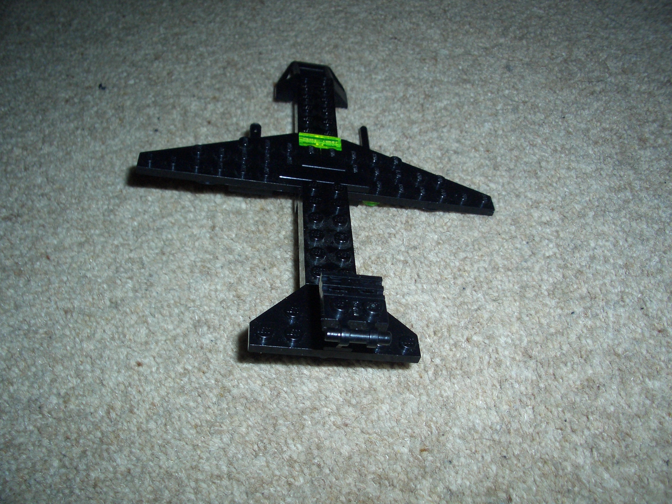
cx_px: 336
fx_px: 679
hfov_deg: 52.6
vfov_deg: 40.7
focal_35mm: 35
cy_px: 252
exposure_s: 1/60
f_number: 4.3
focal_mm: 5.8
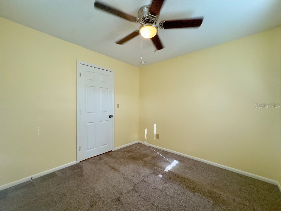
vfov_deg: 85.7
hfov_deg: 102.1
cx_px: 140
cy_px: 106
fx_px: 114
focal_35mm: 14
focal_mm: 2.22
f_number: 2.2
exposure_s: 1/120
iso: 250
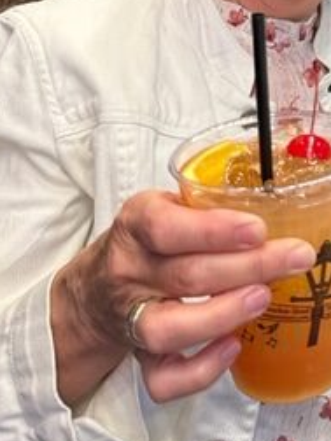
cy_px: -38
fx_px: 778
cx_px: 403
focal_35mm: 61
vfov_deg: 28.8
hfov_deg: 22.1
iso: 320
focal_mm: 6.86
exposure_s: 1/60
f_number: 1.78
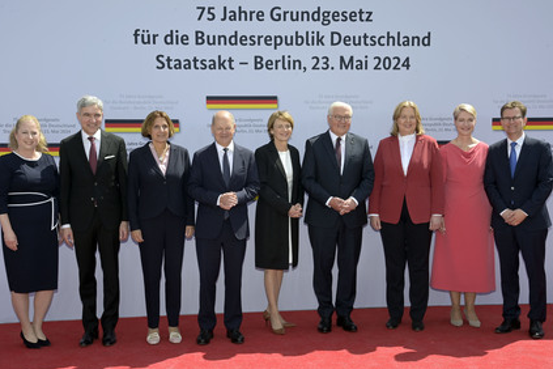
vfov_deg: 27.5
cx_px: 273
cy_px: 183
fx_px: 753
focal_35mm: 49
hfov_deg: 40.3
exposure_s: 1/250
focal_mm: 46
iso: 400
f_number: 13
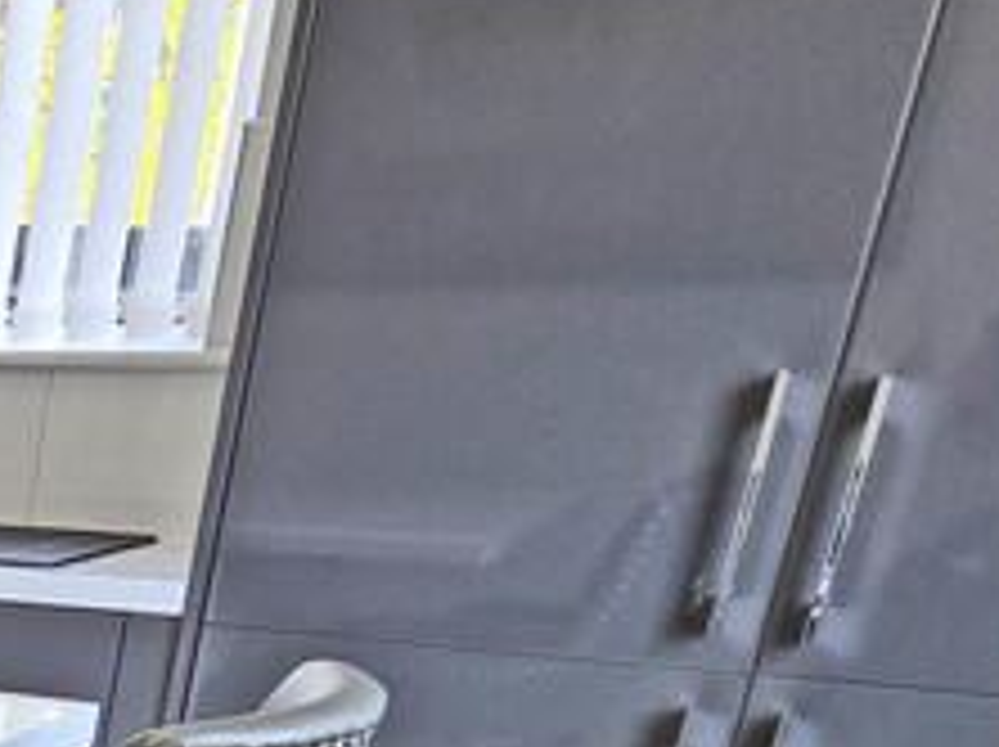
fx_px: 1730
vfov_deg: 22.1
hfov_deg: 18.8
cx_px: -1026
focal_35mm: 60
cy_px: 945
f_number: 2.2
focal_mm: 2.2
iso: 50
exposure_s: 1/100
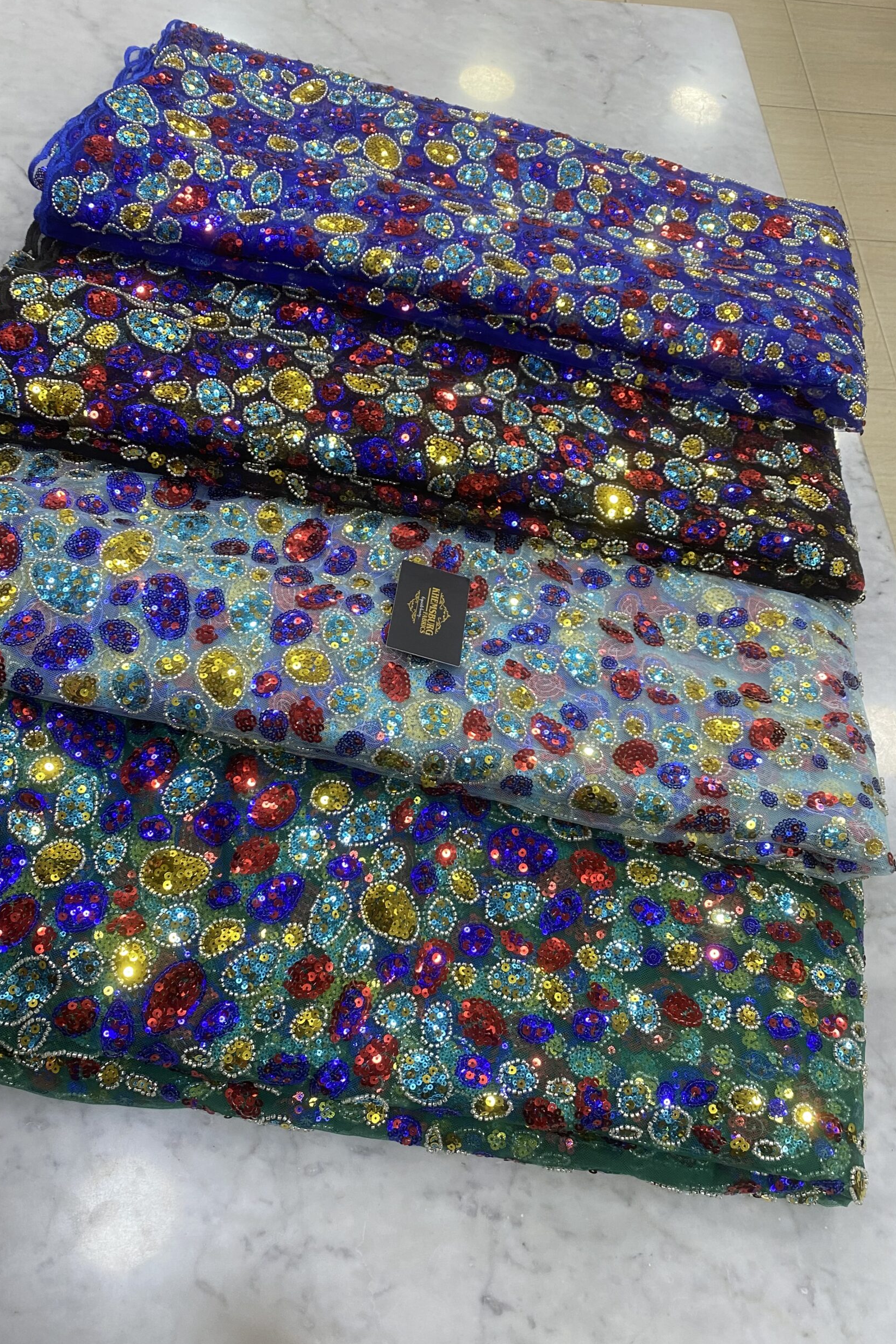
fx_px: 1045
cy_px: 656
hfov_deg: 46.3
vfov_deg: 65.5
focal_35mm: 28
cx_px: 397
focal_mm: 4.25
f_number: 1.8
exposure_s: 1/50
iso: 80
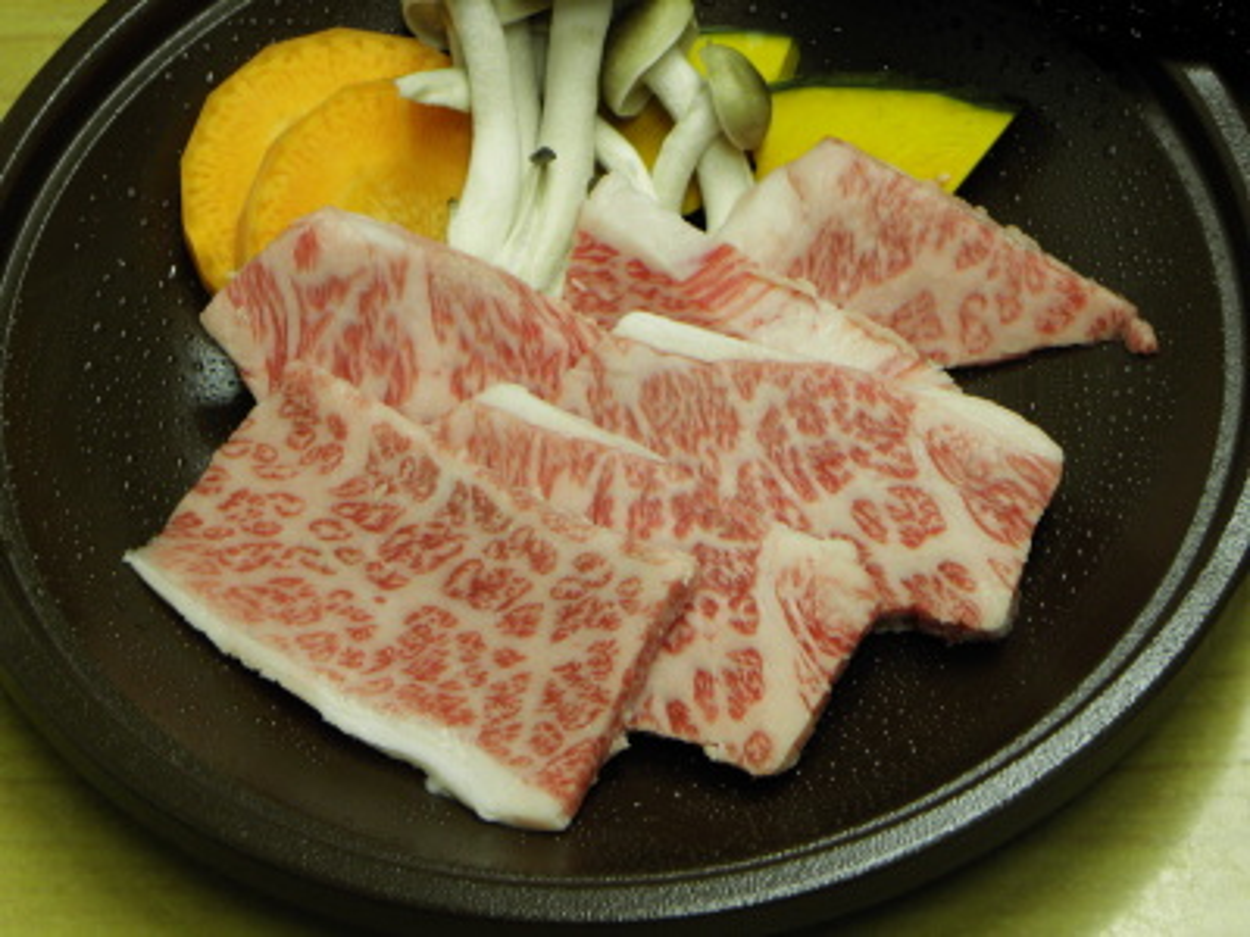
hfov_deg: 19.6
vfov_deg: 14.8
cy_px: 468
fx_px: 3611
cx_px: 625
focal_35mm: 100
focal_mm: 17.81
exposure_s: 1/20
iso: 200
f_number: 4.2
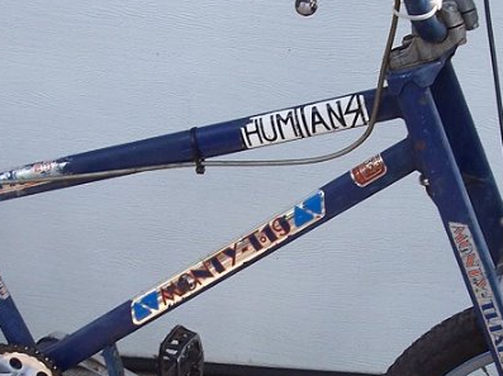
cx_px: 211
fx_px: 1466
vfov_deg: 14.5
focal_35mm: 101
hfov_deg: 19.5
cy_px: 313
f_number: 3.4
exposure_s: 1/90
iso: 100
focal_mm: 8
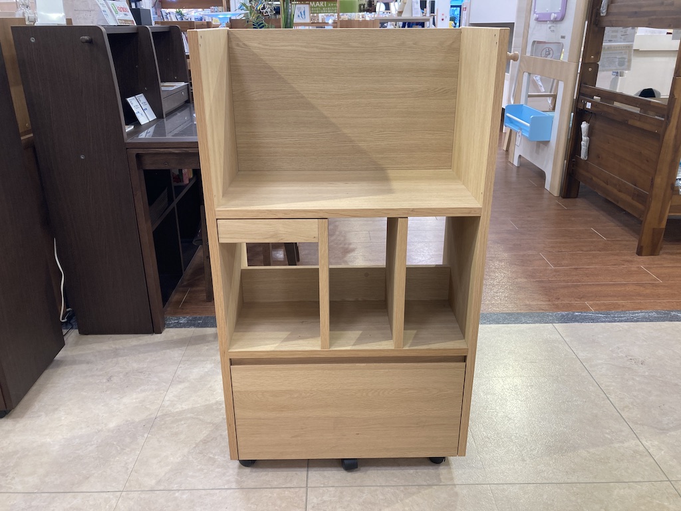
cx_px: 340
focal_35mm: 28
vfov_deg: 49.7
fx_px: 551
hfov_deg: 63.4
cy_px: 256
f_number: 1.8
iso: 50
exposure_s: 1/60
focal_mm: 3.99
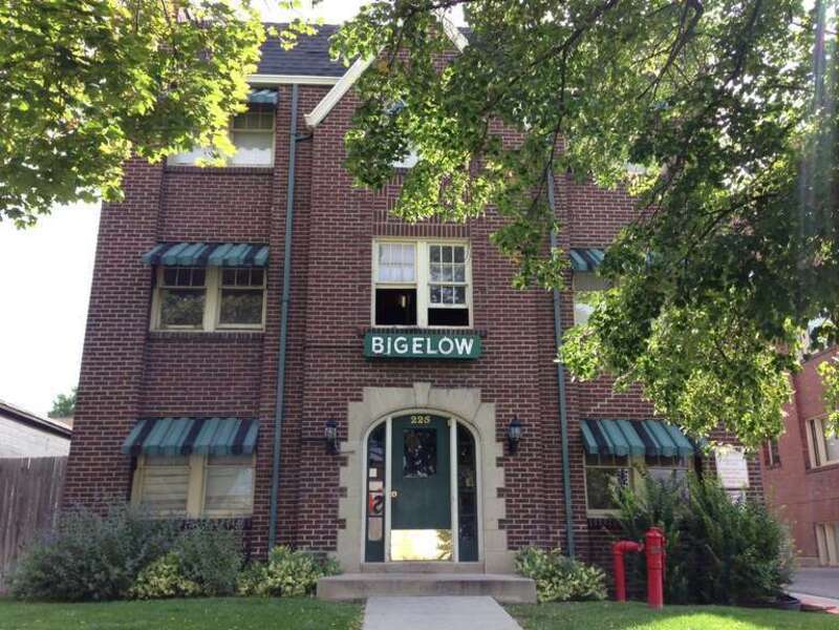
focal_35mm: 33
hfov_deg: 55.4
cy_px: 315
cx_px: 420
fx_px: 800
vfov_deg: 42.9
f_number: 2.4
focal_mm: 4.13
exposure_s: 1/258
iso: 50
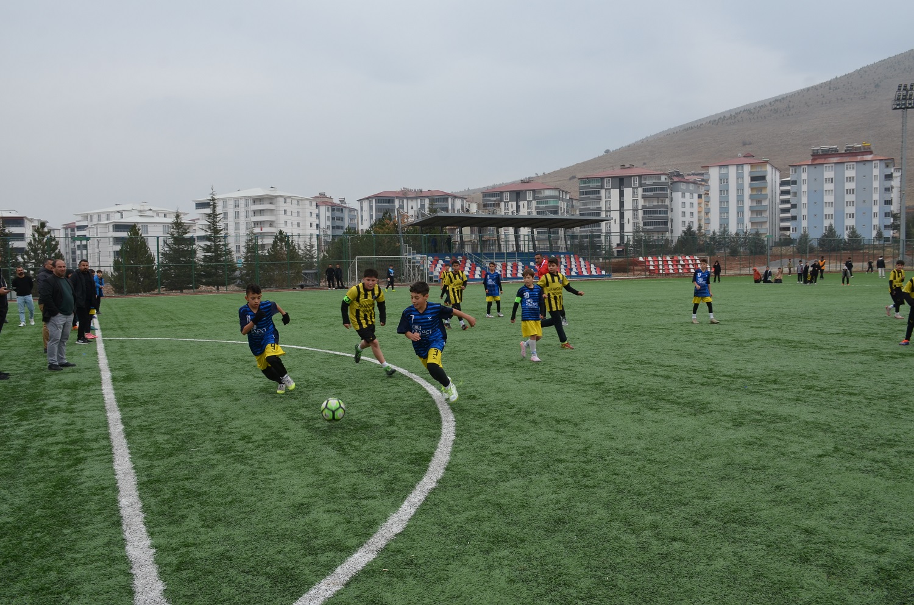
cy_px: 302
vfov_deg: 43.4
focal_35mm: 30
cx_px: 457
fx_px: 760
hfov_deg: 62.0
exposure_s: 1/250
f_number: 8
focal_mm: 20
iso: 200
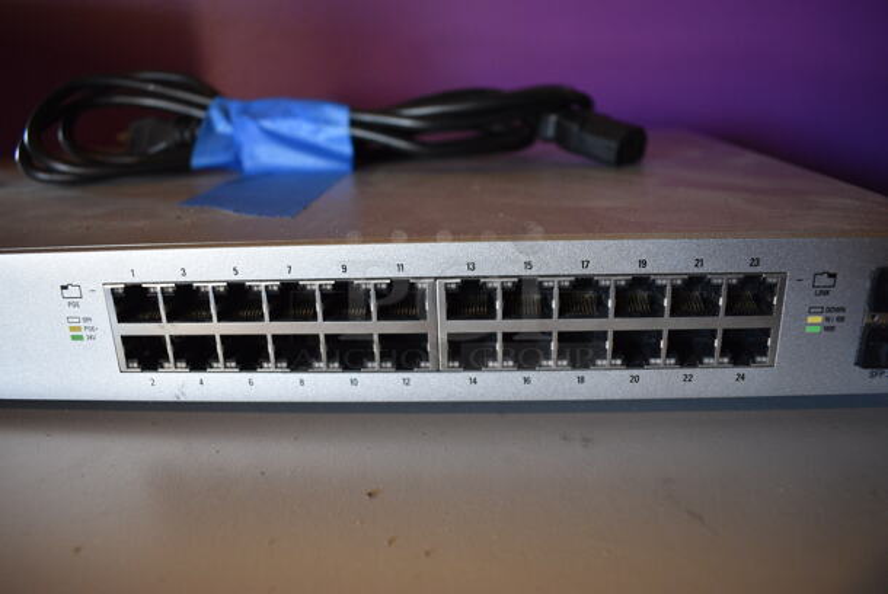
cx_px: 444
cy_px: 297
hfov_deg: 67.3
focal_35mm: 27
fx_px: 667
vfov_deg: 48.0
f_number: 4
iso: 1100
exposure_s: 1/60
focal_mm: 18
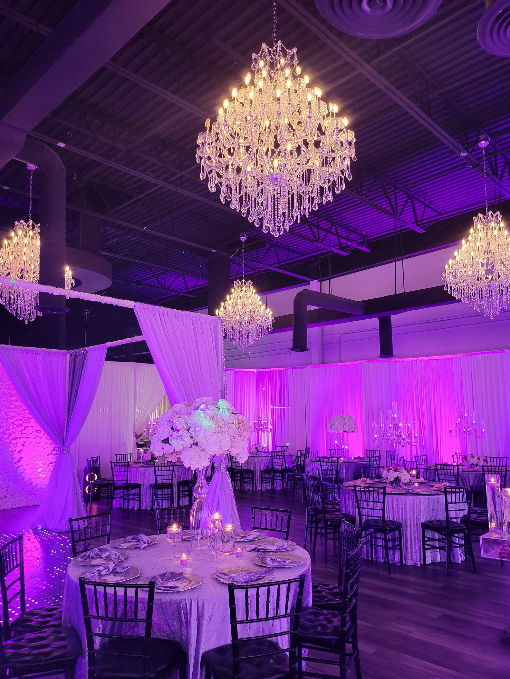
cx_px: 266
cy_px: 358
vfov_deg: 67.2
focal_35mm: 26
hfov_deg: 53.1
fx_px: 511
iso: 400
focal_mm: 5
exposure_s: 1/39
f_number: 1.8
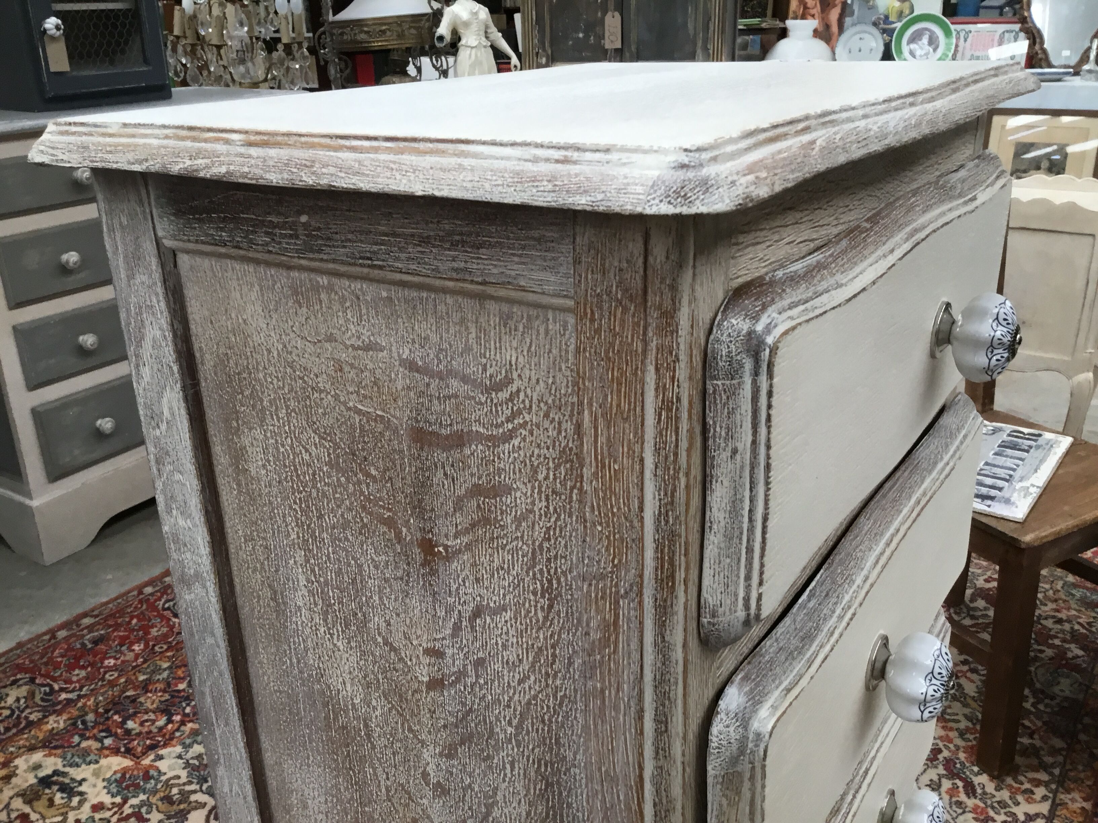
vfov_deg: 45.4
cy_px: 412
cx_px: 549
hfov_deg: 58.4
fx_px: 983
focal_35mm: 31
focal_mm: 3.3
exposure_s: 1/33
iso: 40
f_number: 2.4
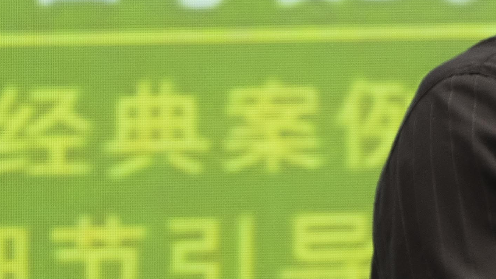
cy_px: 236
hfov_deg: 2.1
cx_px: 1362
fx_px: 13216
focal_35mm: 1005
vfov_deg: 1.2
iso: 400
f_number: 4
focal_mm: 158
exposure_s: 1/100
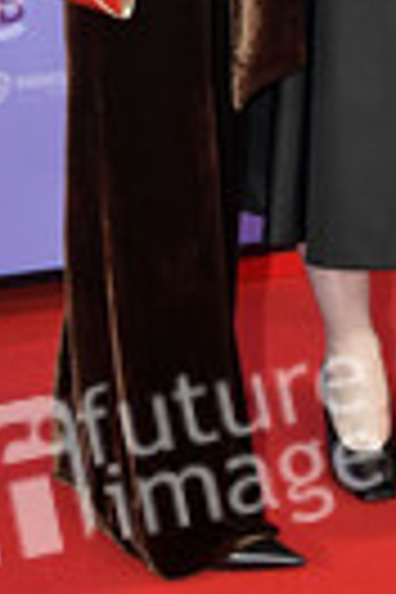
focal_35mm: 151
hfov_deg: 9.1
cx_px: 284
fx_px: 2491
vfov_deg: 13.1
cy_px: -212
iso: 1800
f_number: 7.1
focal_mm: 50
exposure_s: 1/200
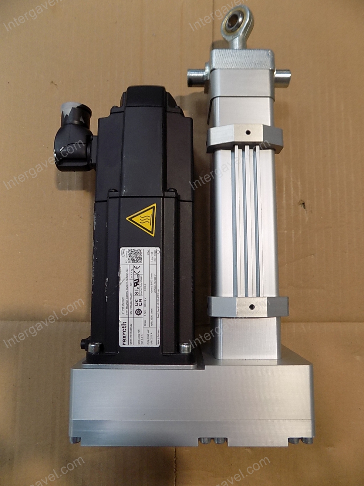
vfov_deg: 73.9
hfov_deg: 58.9
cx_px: 182
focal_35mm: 23
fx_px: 322
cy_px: 243
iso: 100
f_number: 3.1
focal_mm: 4
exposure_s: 1/30
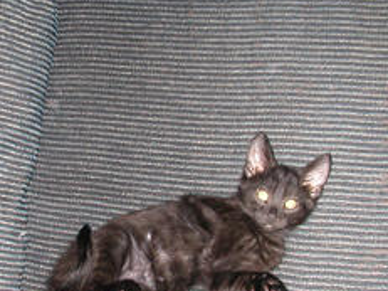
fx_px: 717
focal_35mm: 64
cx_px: 107
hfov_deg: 29.9
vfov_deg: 22.7
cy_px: 219
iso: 117
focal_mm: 5.6
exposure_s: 1/59.9
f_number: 2.7
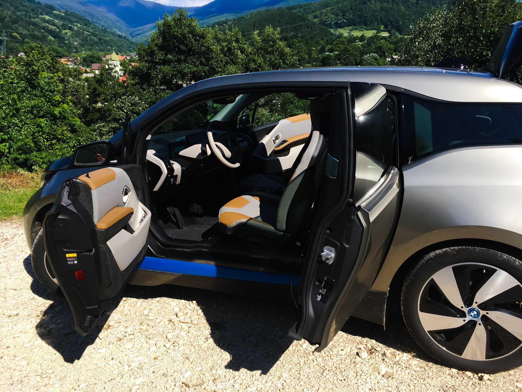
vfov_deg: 48.2
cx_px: 261
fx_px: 437
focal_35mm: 29
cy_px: 196
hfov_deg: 61.7
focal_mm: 4.15
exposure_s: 1/1083
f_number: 2.2
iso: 25
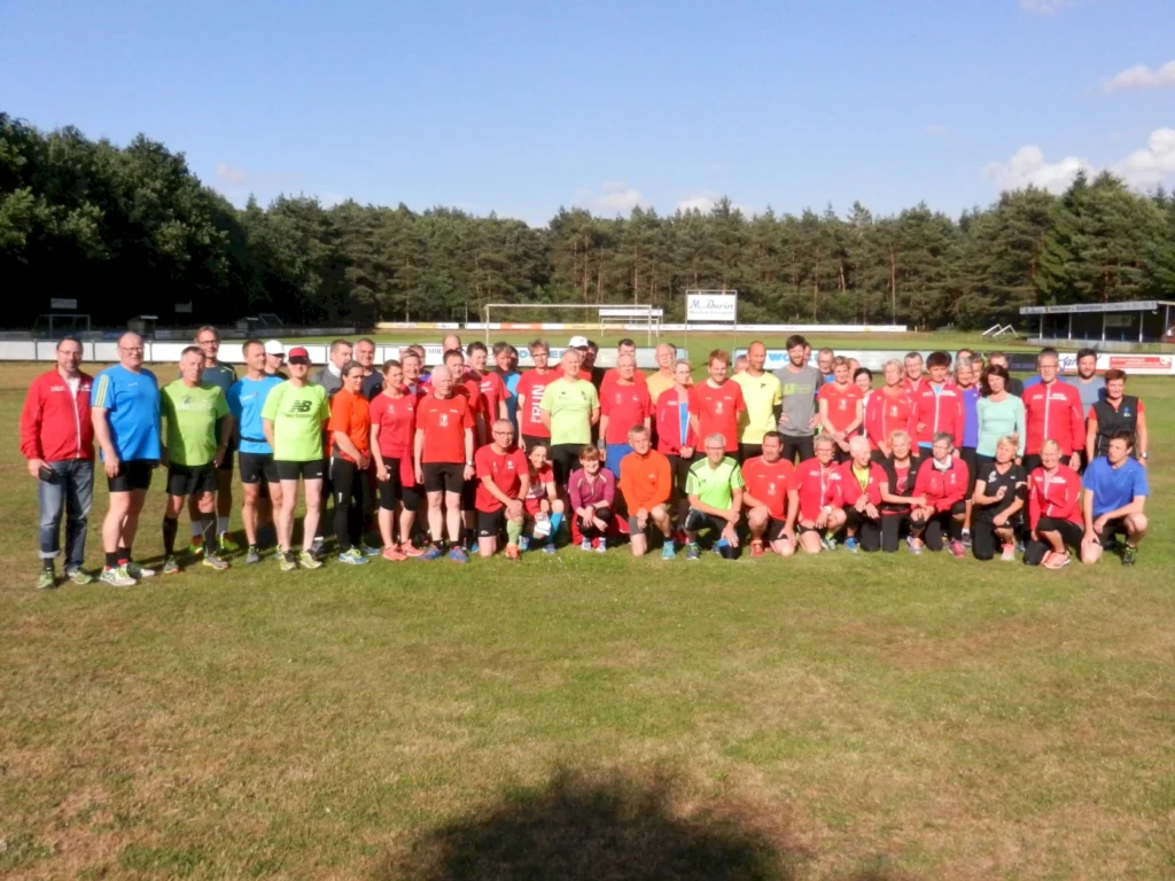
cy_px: 440
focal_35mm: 33
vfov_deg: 42.9
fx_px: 1120
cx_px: 588
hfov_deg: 55.4
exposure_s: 1/1600
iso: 800
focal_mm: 5.9
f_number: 7.6
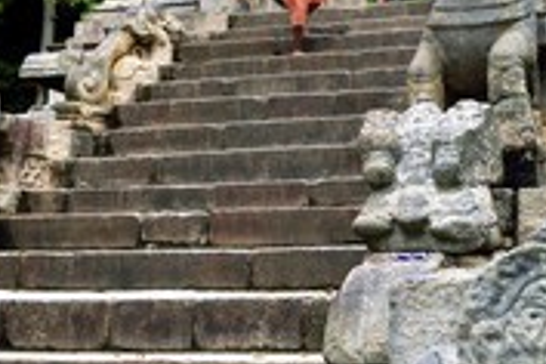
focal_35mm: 57
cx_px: 355
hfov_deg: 34.8
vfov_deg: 23.3
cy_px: 59
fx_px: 864
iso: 800
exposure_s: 1/160
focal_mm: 24
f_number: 11
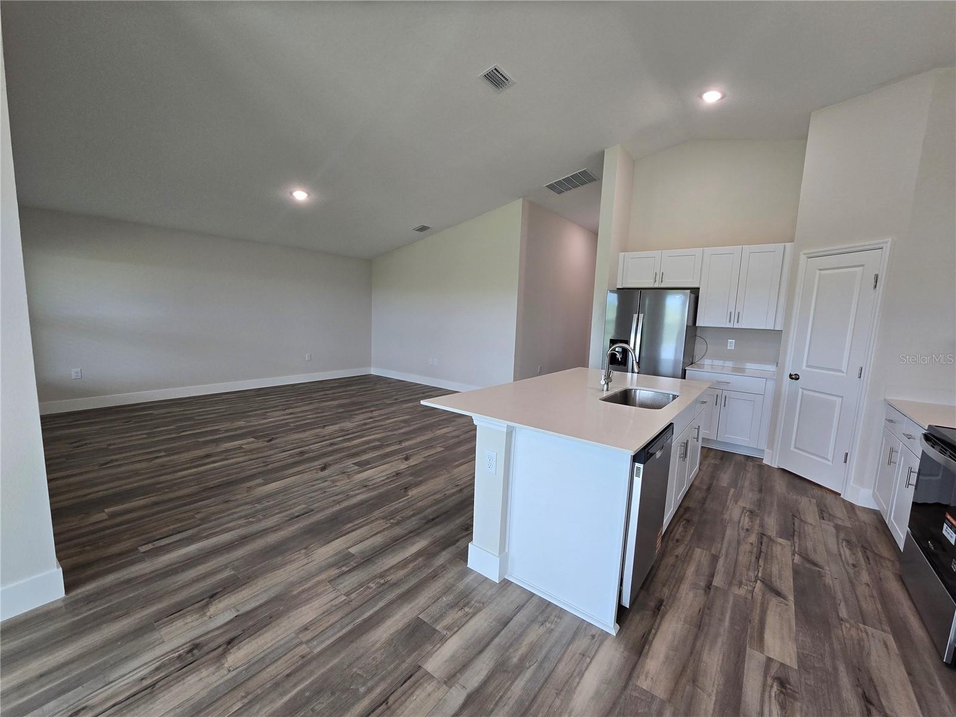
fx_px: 359
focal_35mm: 13
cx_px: 478
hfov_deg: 106.2
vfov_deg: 89.9
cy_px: 358
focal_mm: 2.2
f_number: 2.2
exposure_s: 1/60
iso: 100
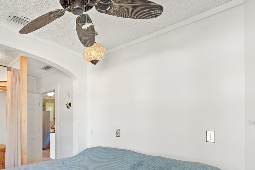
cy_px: 122
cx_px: 62
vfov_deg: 53.2
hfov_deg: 70.7
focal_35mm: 23
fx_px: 163
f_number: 6.3
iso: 250
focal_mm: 14
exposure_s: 1/3
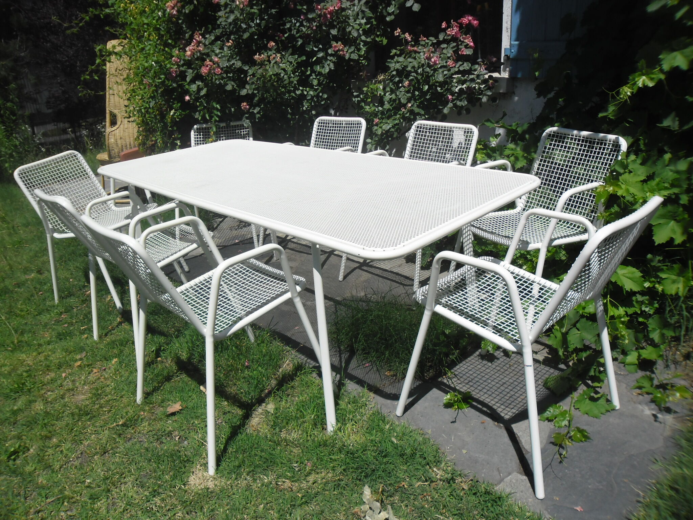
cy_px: 260
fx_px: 541
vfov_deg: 51.4
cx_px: 346
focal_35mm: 27
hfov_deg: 65.3
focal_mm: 4.9
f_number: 9
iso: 80
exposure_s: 1/224
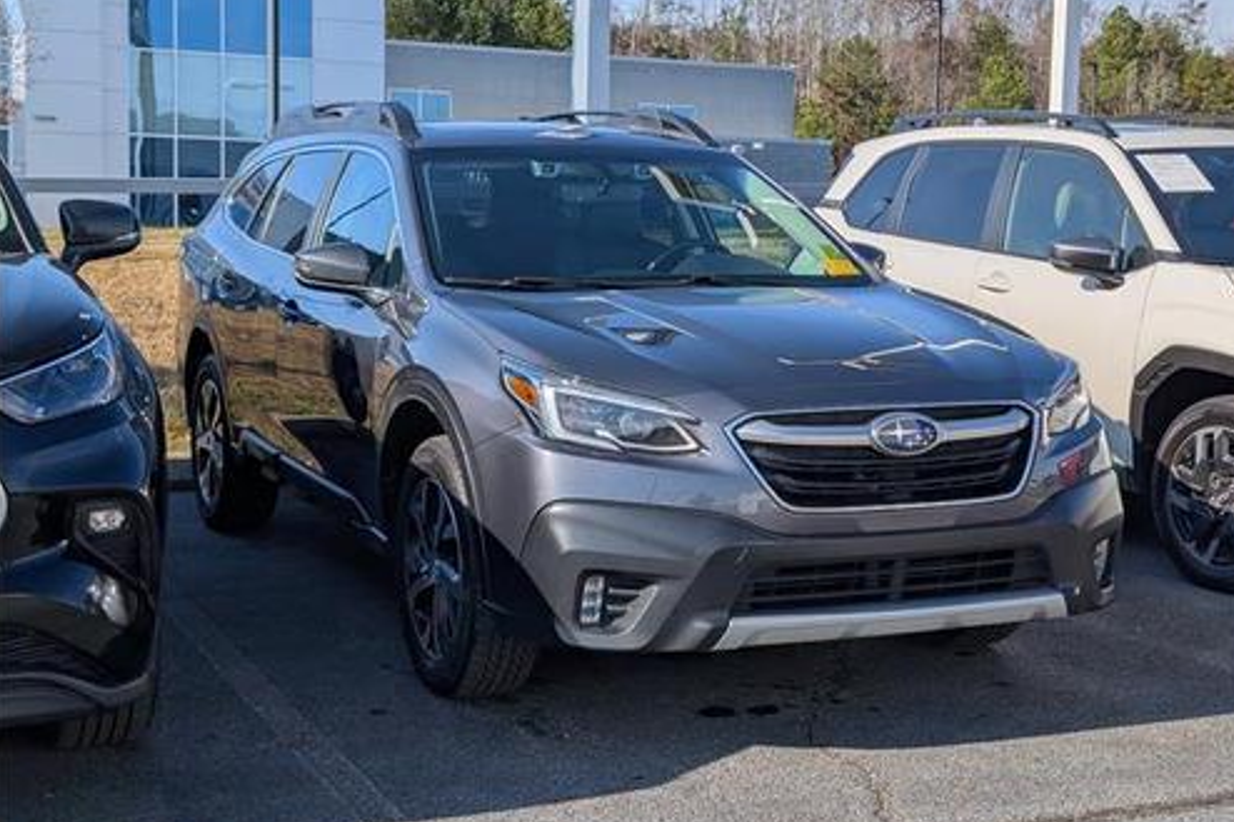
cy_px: 410
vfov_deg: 26.0
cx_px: 624
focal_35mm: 52
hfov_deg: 38.2
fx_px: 1782
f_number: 1.68
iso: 22
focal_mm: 6.9
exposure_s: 1/1667
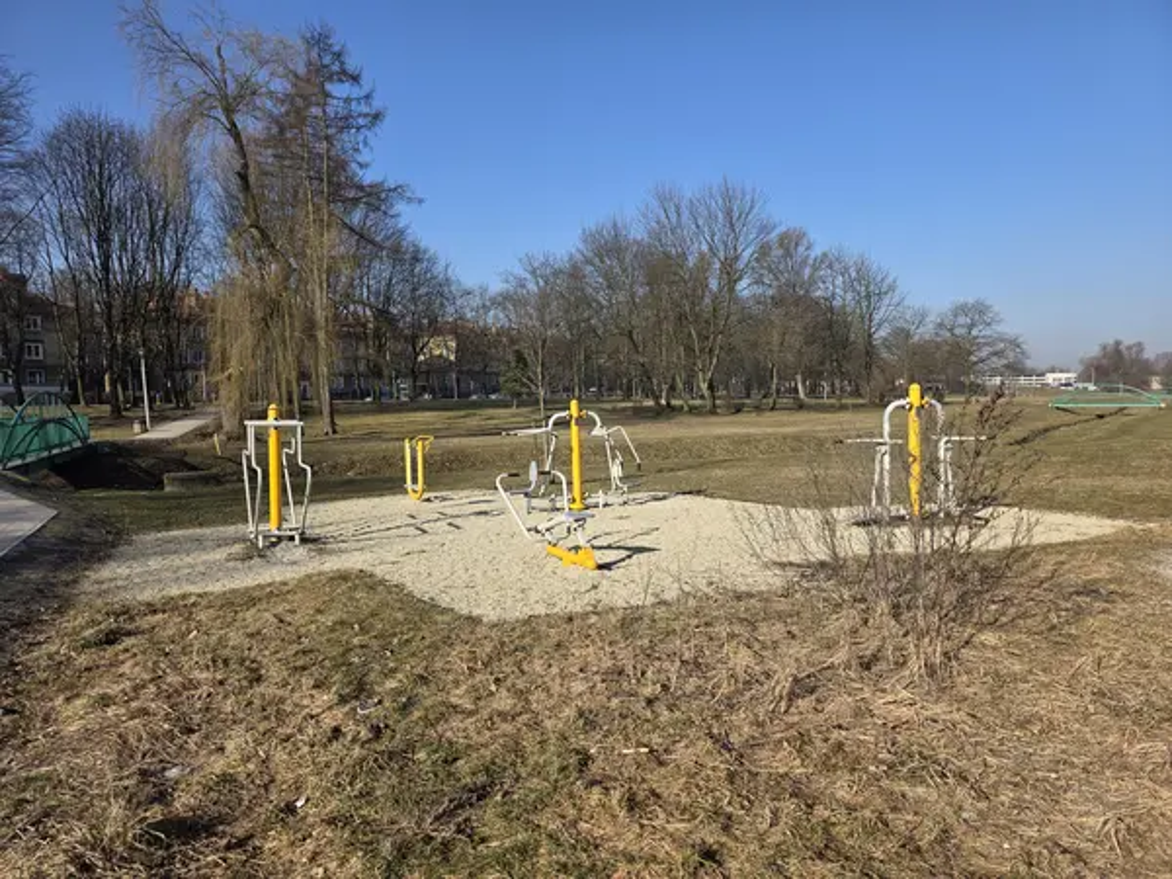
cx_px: 586
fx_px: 779
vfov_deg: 58.9
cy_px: 440
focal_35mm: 23
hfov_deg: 73.9
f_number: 1.7
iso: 80
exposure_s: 1/4539
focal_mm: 6.3
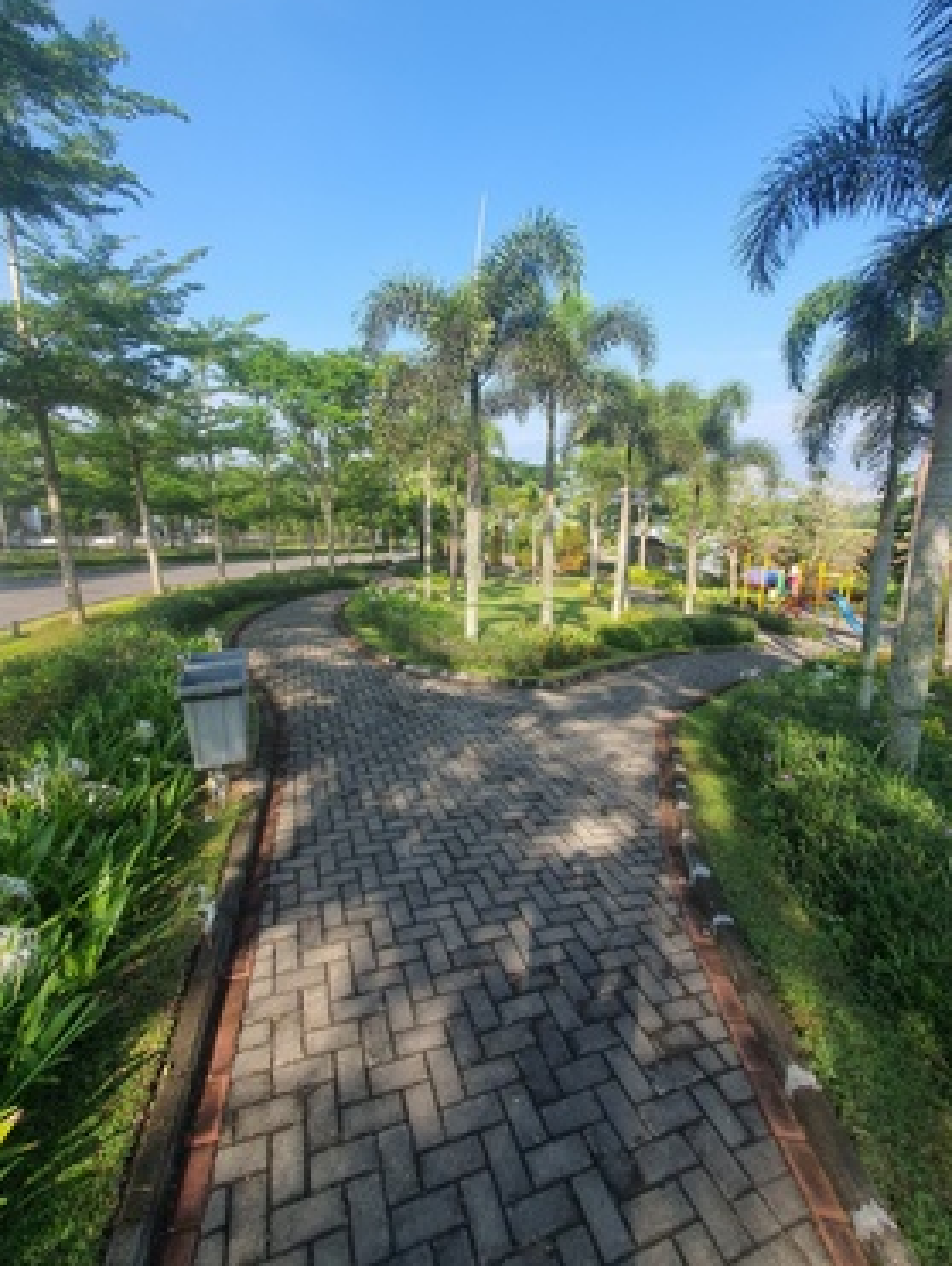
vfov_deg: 101.9
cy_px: 590
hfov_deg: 85.7
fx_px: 512
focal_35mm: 14
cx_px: 498
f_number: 2.2
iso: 50
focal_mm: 1.8
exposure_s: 1/382
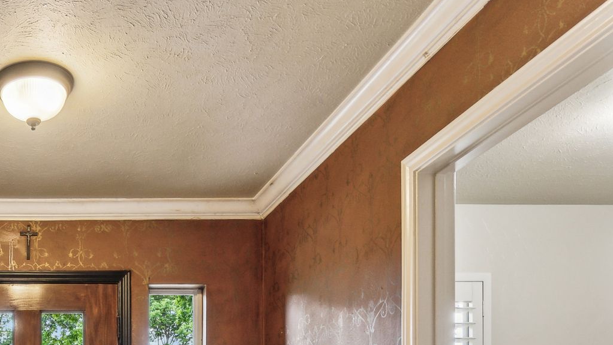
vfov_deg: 25.1
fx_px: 666
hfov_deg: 43.7
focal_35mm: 41
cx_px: 29
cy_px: 450
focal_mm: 16
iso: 250
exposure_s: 1/10
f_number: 9
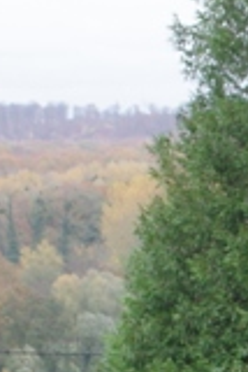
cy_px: 744
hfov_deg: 3.2
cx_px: 1132
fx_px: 4227
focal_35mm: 410
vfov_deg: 4.9
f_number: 6.3
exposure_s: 1/60
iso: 200
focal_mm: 35
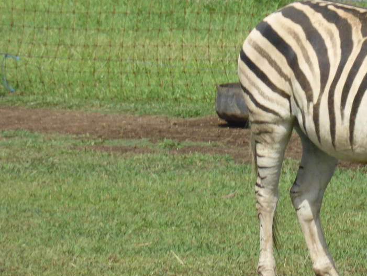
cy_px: 77
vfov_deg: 1.4
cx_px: 394
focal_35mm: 1095
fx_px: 11611
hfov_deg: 1.8
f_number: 6.4
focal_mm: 86
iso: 100
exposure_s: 1/200
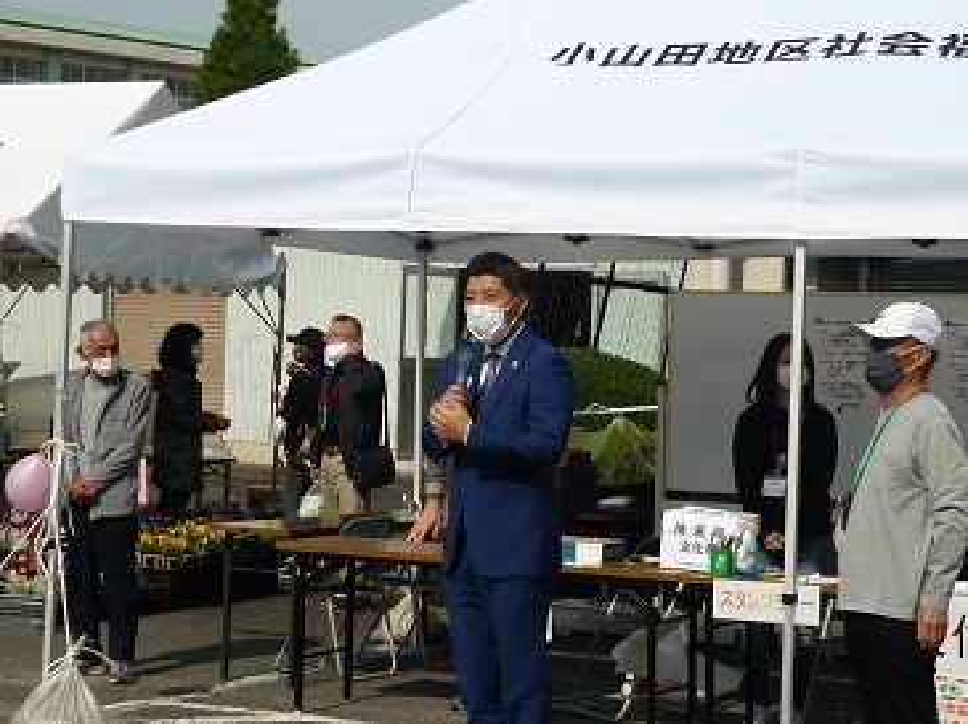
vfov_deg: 17.1
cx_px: 484
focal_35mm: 86
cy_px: 362
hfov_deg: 22.8
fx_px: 2403
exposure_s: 1/250
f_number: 9
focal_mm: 8
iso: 80
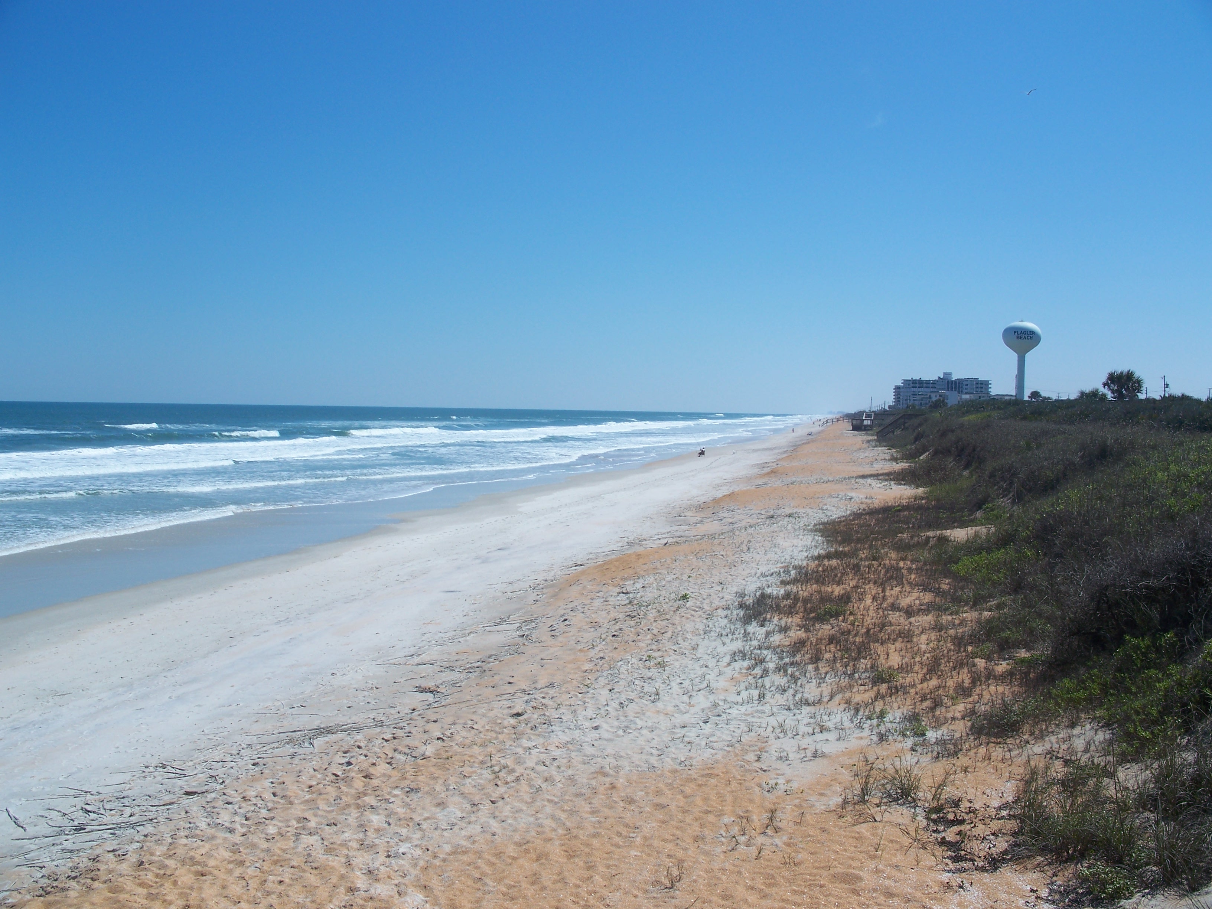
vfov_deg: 38.7
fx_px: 1295
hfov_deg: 50.1
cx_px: 606
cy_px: 454
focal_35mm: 37
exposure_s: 1/500
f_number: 5.6
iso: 64
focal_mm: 7.8
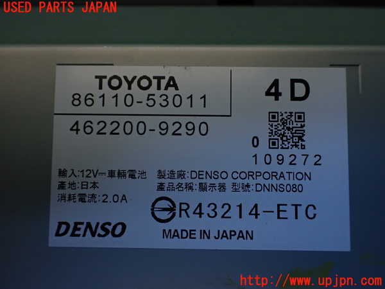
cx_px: 192
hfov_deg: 60.0
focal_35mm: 30
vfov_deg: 46.8
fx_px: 334
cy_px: 144
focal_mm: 5.4
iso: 320
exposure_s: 1/125
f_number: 2.3
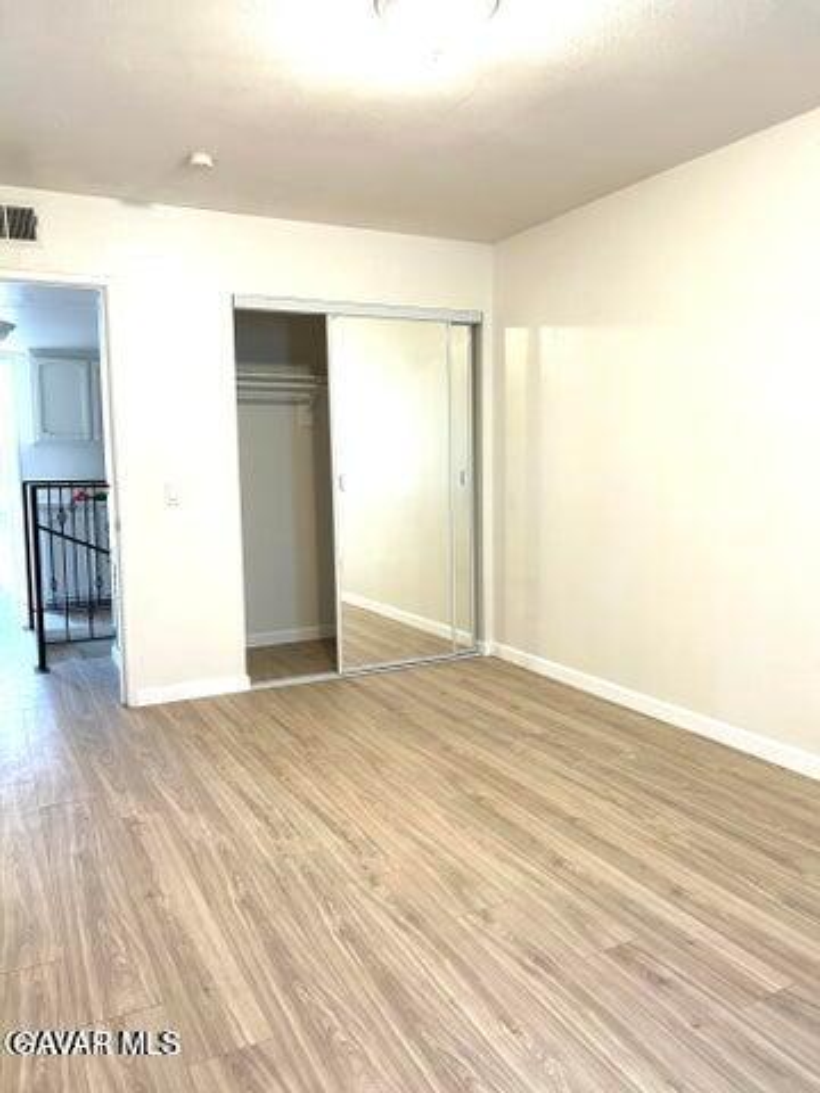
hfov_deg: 53.1
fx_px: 821
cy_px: 546
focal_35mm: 26
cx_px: 410
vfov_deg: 67.3
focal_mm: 5.7
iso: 125
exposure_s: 1/60
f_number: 1.5
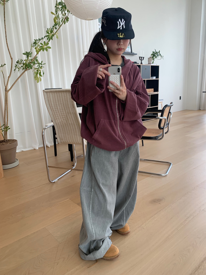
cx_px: 103
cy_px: 138
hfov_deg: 53.1
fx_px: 206
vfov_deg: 67.3
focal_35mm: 26
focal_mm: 4.25
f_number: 1.8
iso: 64
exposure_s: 1/121
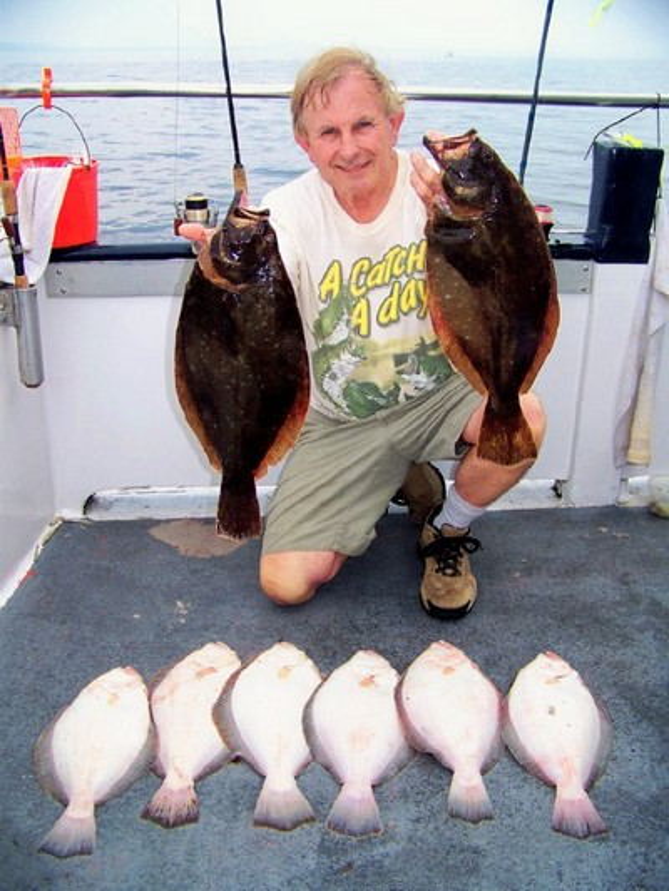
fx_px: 927
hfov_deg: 39.7
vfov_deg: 51.3
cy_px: 446
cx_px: 334
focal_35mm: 36
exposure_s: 1/320
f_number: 2.8
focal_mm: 5.85
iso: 64
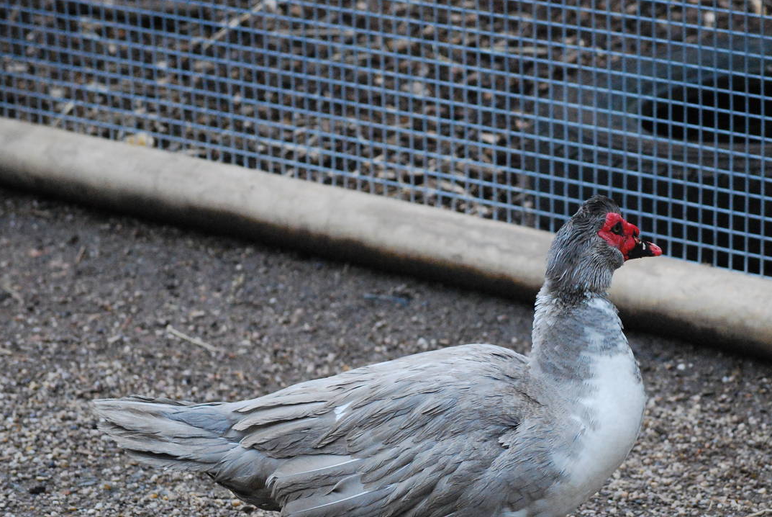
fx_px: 3843
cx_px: 502
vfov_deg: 7.7
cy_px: 338
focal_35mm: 179
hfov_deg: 11.5
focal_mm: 80
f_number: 4.5
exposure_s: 1/400
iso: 1600
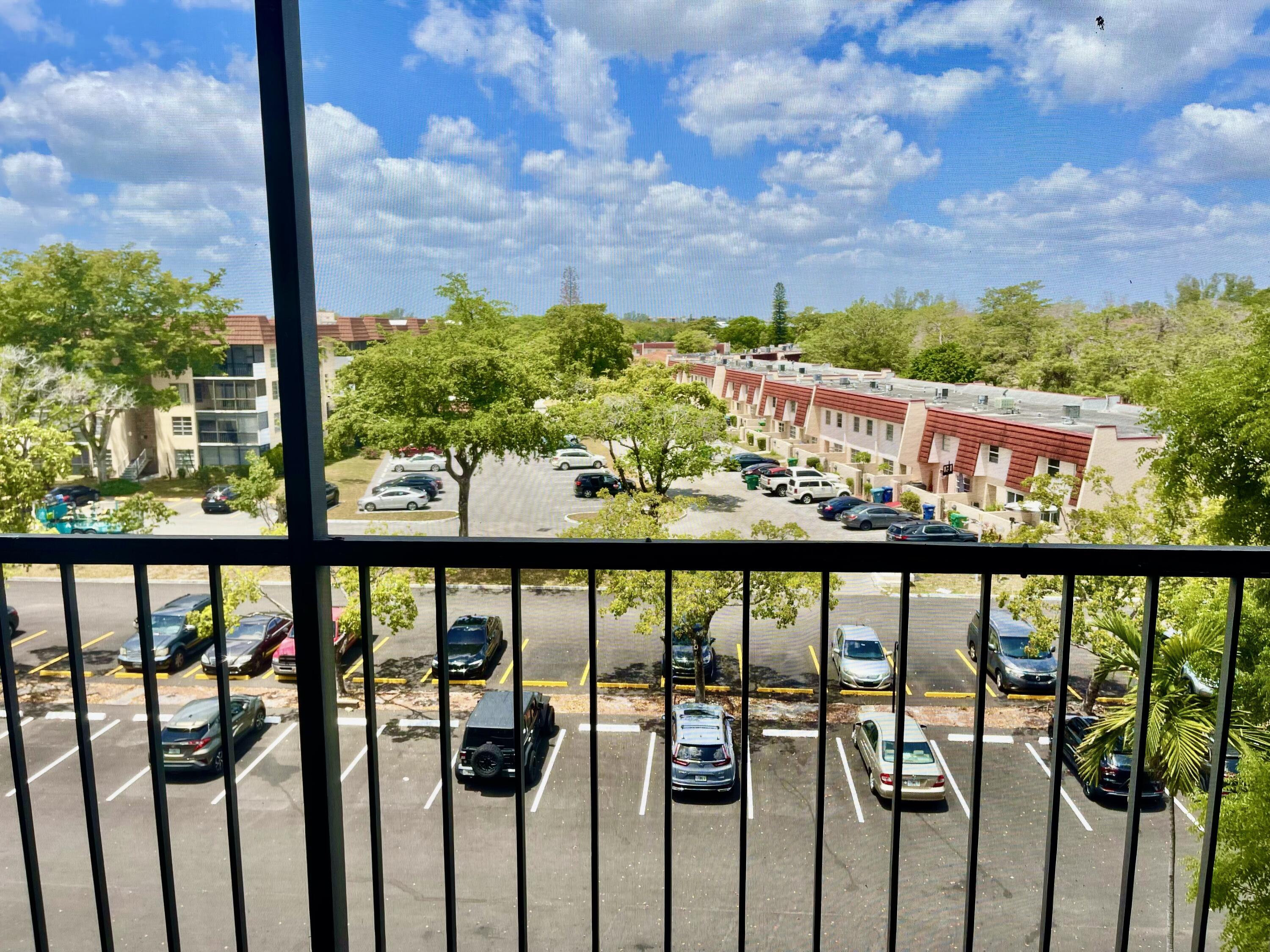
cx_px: 635
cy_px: 476
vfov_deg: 54.9
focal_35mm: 25
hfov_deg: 69.4
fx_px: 917
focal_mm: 5.1
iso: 32
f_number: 1.6
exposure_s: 1/2433
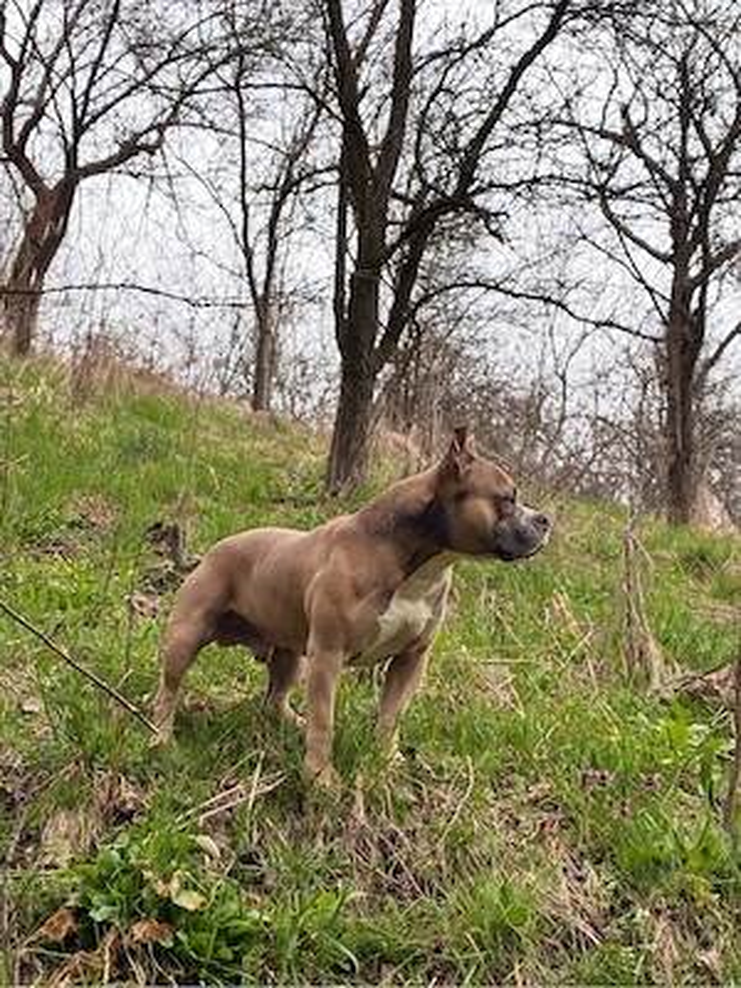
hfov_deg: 28.0
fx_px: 1484
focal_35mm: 52
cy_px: 494
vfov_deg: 36.8
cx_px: 370
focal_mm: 4.2
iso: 20
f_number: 1.64
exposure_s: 1/172
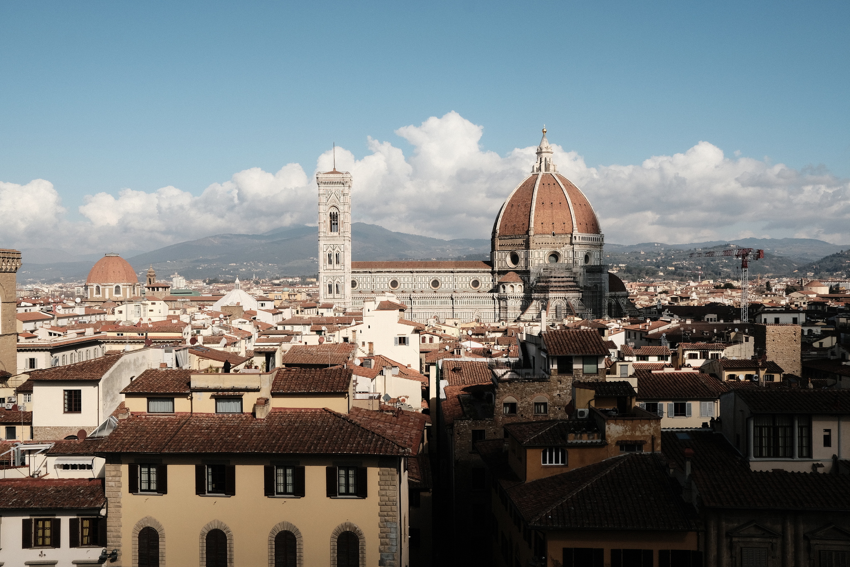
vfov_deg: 37.8
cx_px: 425
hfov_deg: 54.4
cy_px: 284
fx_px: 826
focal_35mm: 35
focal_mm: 23
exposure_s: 1/500
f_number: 11
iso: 400
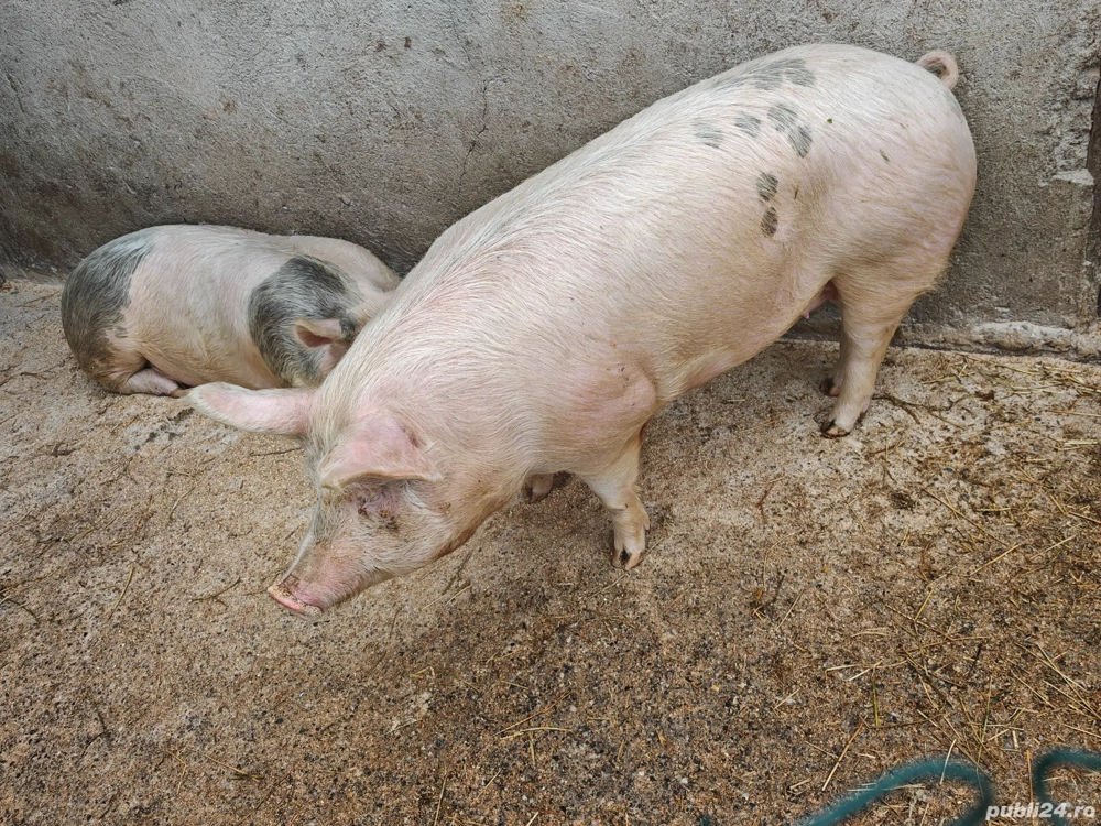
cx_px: 550
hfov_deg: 65.3
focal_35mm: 27
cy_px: 413
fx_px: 859
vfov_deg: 51.4
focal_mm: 6.83
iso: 50
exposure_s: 1/180
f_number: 2
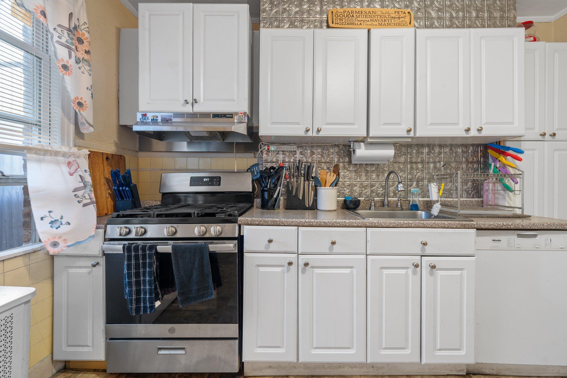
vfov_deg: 81.2
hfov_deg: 104.3
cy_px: 189
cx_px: 284
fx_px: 220
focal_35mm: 14
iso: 200
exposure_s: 2
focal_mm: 14
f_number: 10
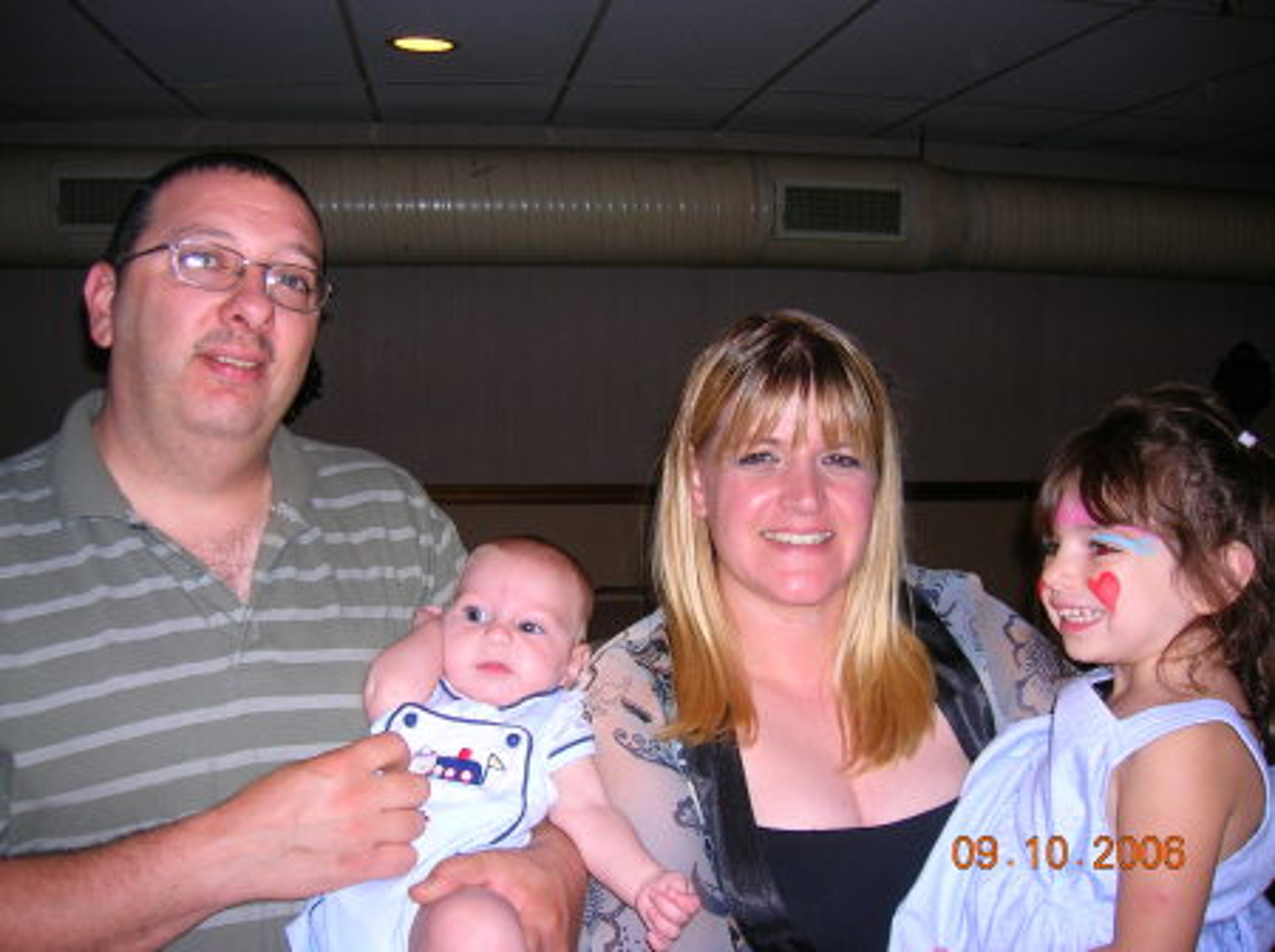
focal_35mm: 34
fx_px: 1250
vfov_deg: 41.7
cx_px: 638
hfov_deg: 54.0
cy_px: 476
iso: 50
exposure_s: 1/60.1
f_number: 2.9
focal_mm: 5.7
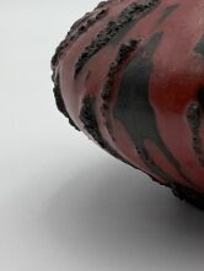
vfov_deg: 18.6
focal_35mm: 105
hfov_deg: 13.4
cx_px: 300
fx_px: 824
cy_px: 71
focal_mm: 3
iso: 16
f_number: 1.8
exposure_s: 1/351
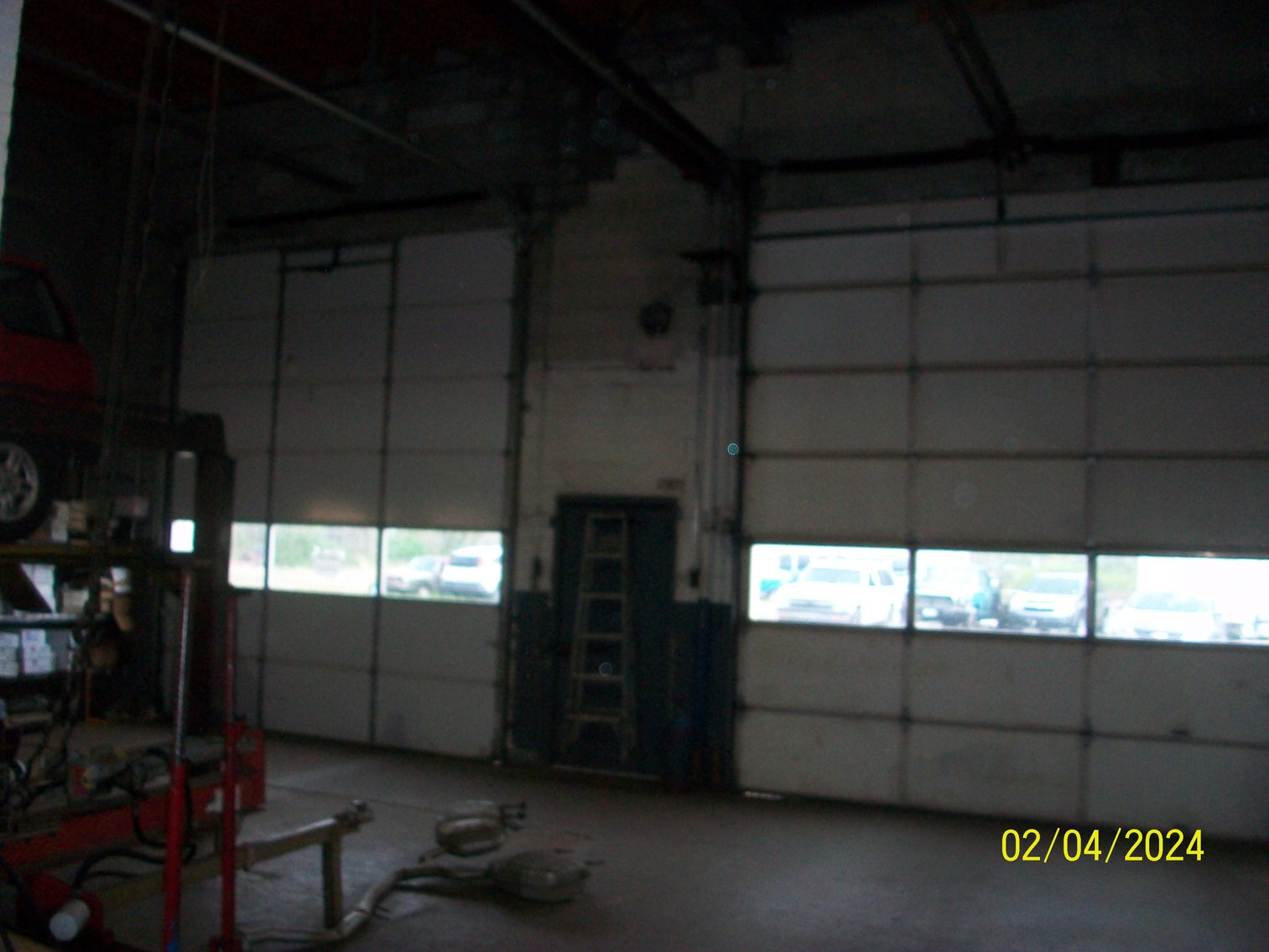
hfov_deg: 54.0
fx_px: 1247
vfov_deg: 41.8
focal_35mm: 34
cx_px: 634
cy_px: 476
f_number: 2.8
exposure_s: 1/60
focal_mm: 5.7
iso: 160
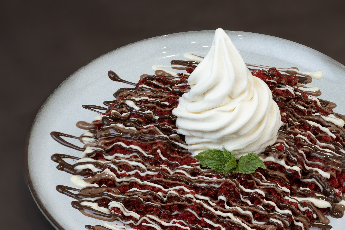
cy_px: 159
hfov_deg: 20.6
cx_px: 212
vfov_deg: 13.8
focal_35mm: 99
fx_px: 949
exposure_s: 1/400
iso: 1000
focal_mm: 70
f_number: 7.1
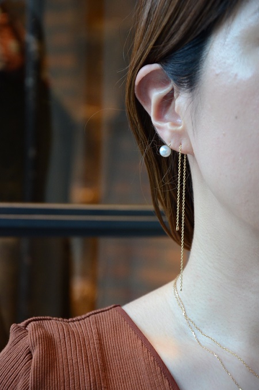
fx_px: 1300
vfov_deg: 17.1
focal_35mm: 120
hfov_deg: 11.4
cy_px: 195
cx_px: 130
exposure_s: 1/100
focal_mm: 80
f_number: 5.3
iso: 1250
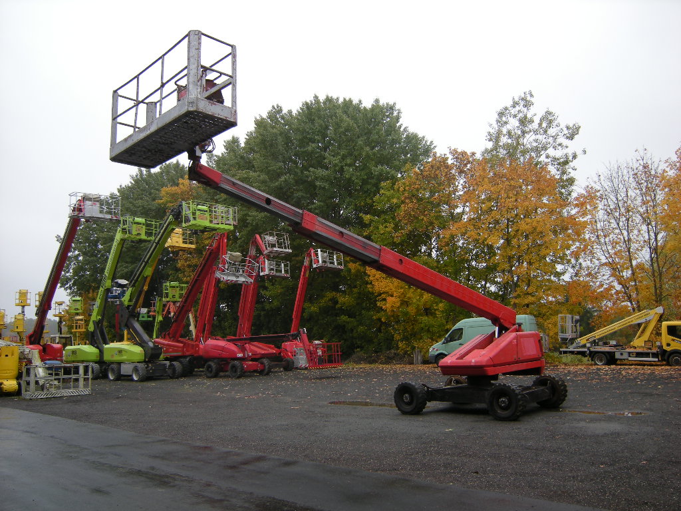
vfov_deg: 49.7
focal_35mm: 28
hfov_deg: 63.4
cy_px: 256
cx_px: 340
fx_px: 551
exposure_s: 1/143
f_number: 2.8
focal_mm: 4.7
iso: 64
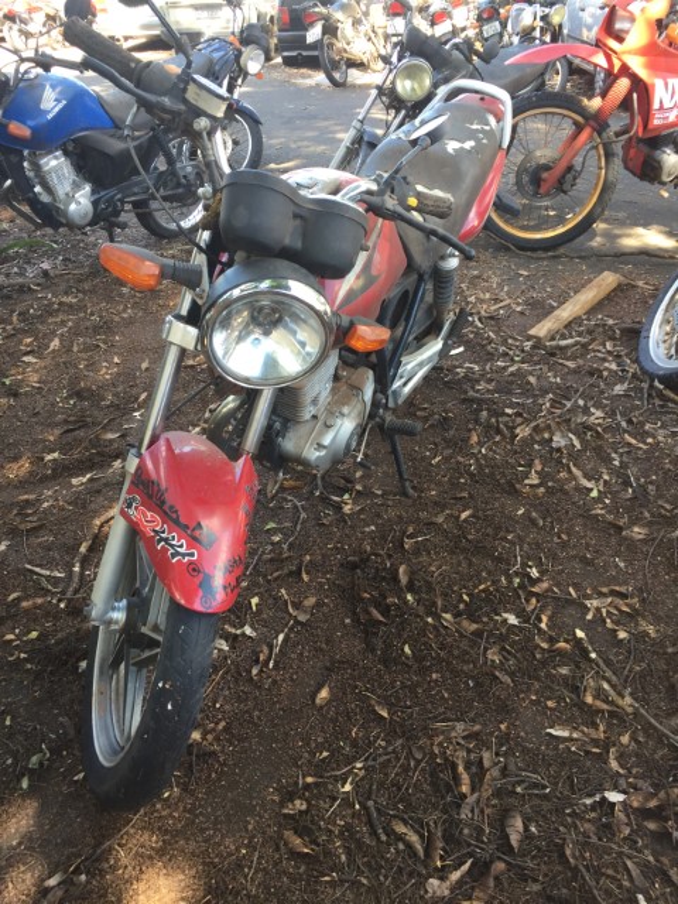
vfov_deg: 61.7
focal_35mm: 29
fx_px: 757
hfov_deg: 48.2
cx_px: 339
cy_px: 452
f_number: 2.2
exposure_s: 1/120
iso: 50
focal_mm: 4.15
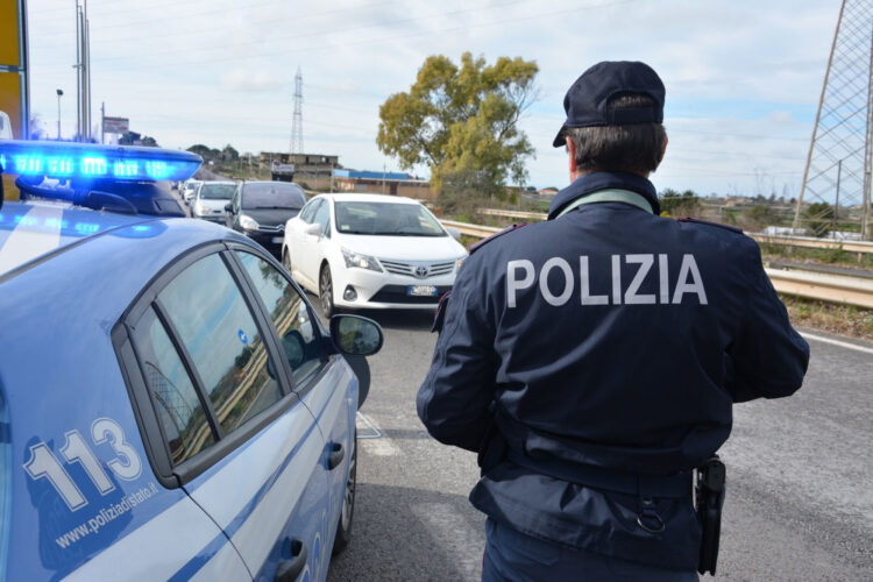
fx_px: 909
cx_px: 436
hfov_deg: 51.3
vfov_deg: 35.5
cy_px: 291
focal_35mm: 38
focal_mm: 25
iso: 200
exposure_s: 1/320
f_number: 8
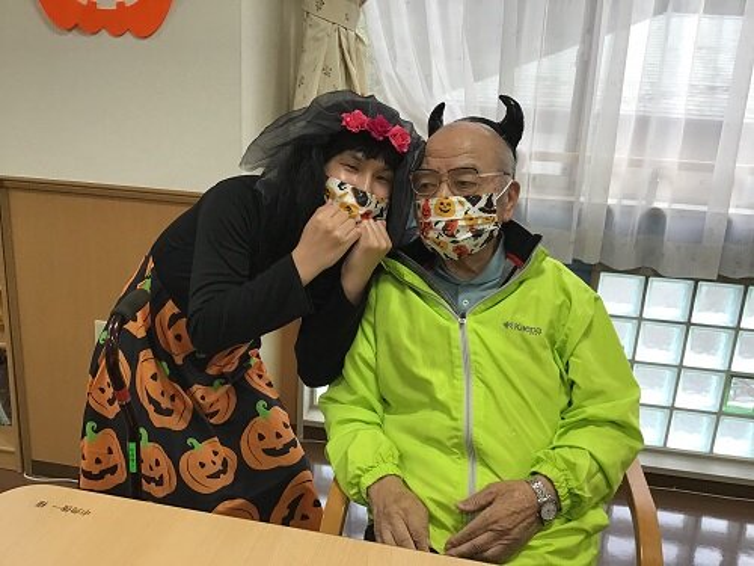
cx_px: 377
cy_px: 283
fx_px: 675
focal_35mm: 31
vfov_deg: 45.4
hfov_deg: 58.4
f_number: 2.4
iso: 32
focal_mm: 3.3
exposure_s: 1/40
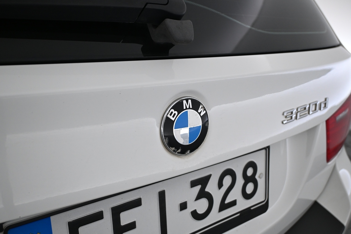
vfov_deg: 40.8
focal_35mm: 32
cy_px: 117
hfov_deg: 58.3
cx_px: 176
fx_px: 314
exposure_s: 1/80
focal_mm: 21.5
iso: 1000
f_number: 4.5
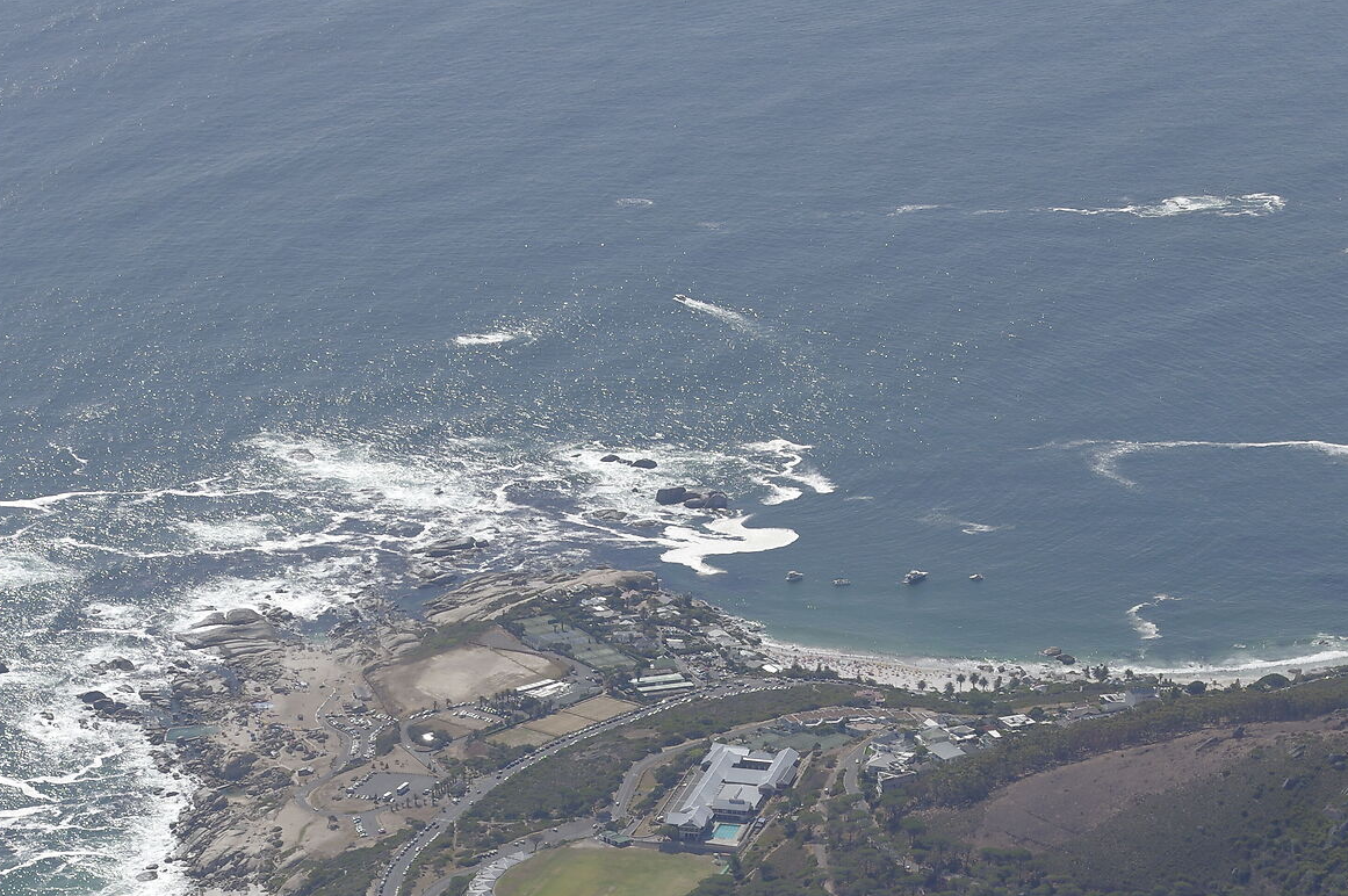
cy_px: 746
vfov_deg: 11.0
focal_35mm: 124
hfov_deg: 16.5
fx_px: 4639
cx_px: 561
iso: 125
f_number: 9
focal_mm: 40
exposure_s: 1/400
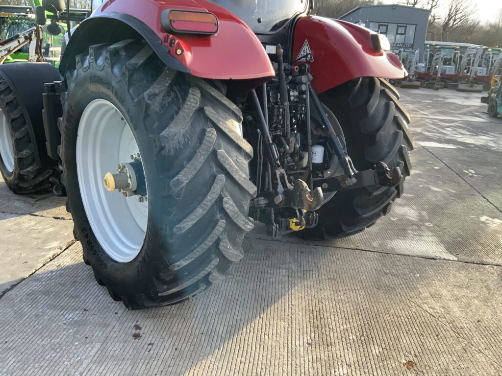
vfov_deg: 48.2
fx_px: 421
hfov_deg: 61.7
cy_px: 188
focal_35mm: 29
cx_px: 251
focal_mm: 3
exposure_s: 1/126
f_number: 1.8
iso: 16
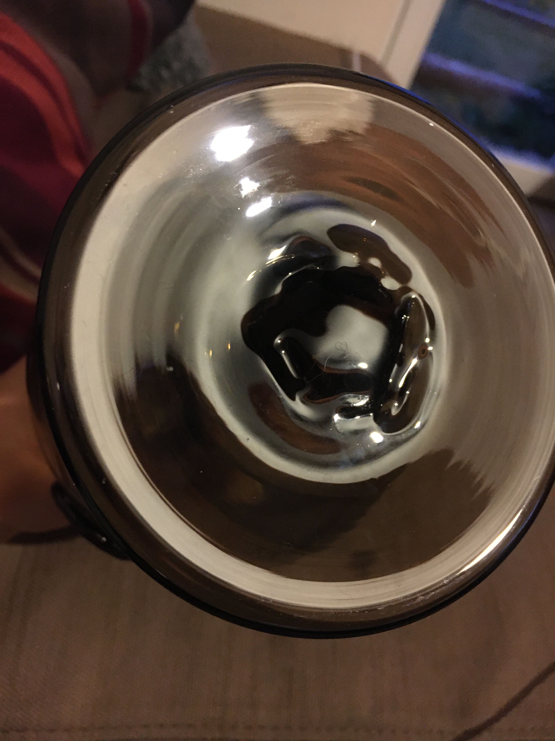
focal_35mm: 29
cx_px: 278
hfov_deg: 48.2
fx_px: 620
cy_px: 370
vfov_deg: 61.7
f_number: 2.2
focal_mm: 4.15
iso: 400
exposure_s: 1/17
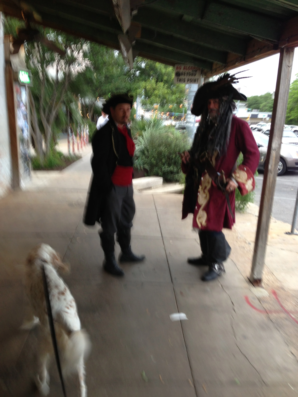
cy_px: 198
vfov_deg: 55.4
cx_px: 149
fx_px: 379
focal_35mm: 33
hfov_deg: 42.9
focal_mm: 4.13
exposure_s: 1/20
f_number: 2.4
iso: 64
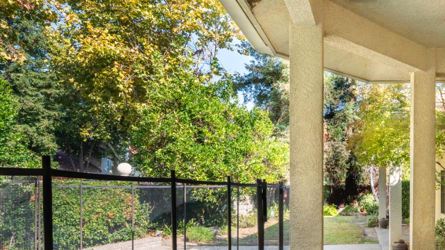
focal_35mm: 27
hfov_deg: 60.6
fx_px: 319
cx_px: 389
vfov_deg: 42.1
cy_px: 174
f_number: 9
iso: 320
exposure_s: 1/250
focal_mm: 14
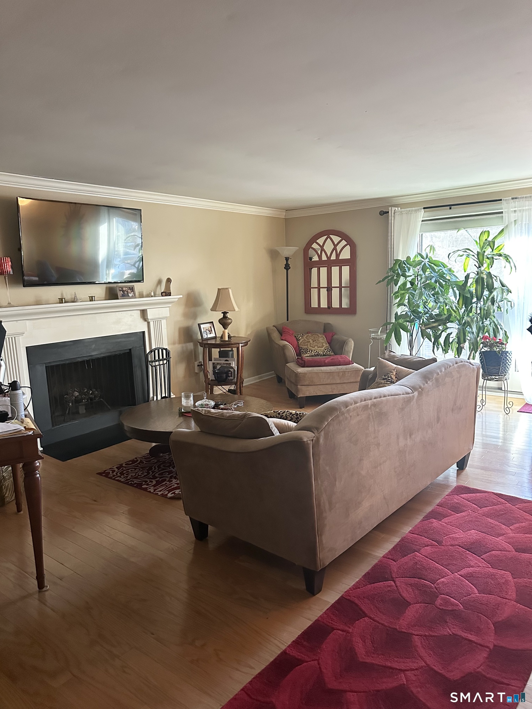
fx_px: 492
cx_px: 266
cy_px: 354
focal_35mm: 24
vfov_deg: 71.6
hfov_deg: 56.8
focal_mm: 6.86
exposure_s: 1/60
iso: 800
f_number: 1.78
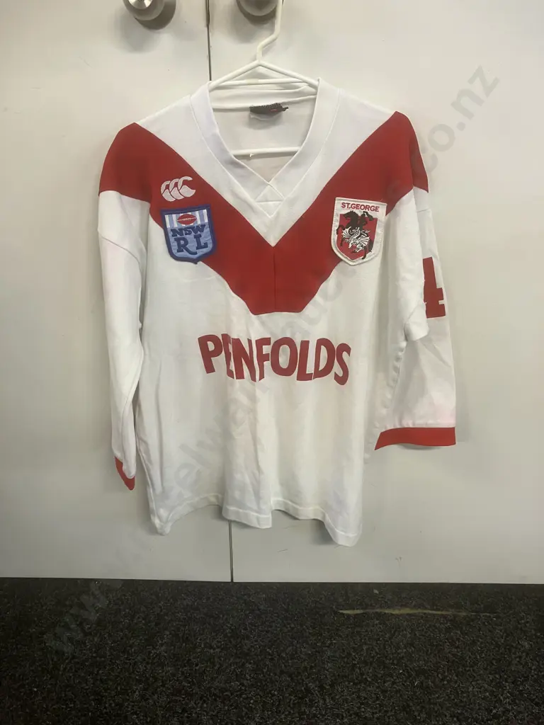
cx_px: 272
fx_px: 587
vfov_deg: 63.4
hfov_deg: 49.7
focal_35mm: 28
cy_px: 362
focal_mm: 3.99
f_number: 1.8
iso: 125
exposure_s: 1/50
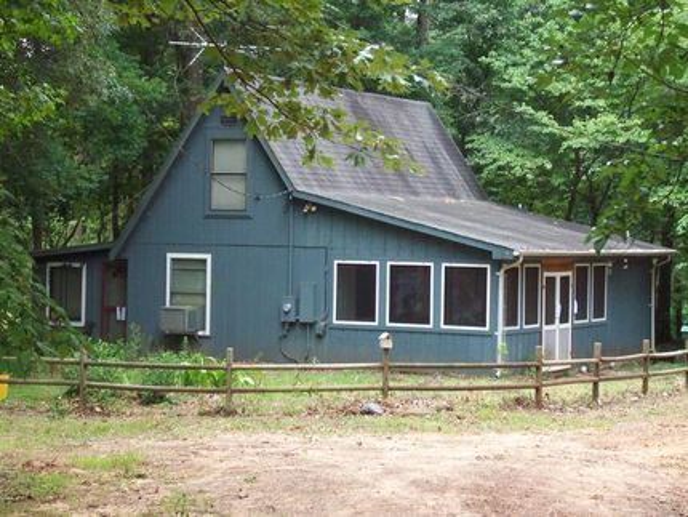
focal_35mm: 92
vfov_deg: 16.1
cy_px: 258
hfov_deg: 21.3
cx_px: 344
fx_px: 1830
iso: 160
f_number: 4.7
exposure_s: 1/113
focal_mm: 15.3
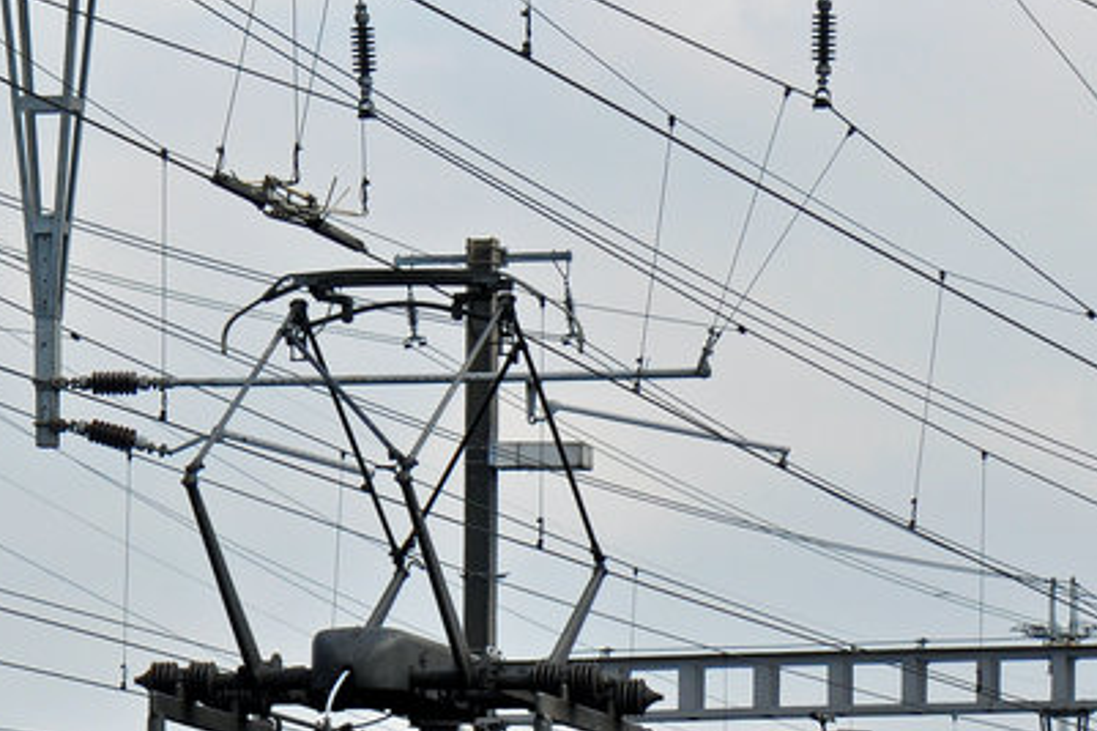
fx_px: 9290
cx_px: 419
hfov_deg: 6.8
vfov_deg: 4.5
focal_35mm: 305
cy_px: 924
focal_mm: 68
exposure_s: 1/1000
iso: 400
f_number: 7.1
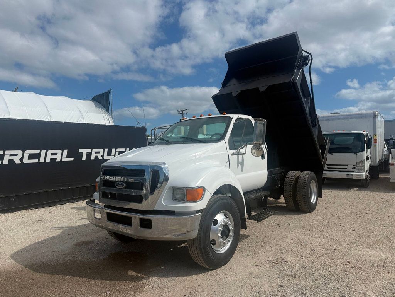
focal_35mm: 24
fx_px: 274
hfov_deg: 71.6
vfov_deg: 56.8
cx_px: 198
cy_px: 148
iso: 80
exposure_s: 1/9091
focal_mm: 6.76
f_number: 1.78
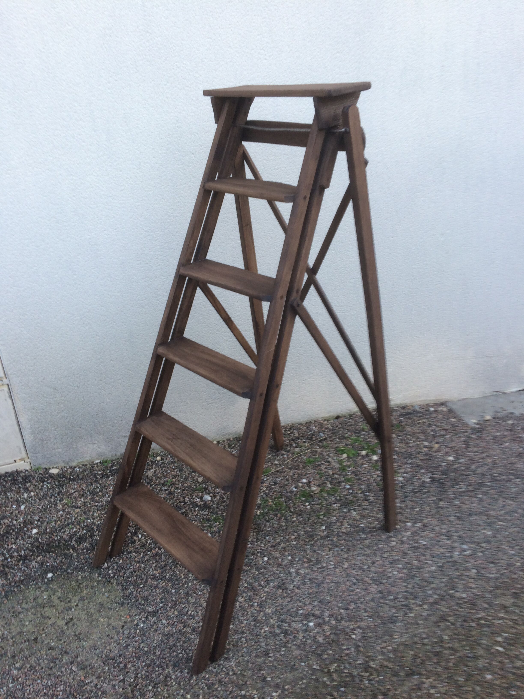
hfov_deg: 48.2
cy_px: 350
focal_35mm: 29
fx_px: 585
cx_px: 262
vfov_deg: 61.7
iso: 40
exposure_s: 1/50
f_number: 2.2
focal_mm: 4.15
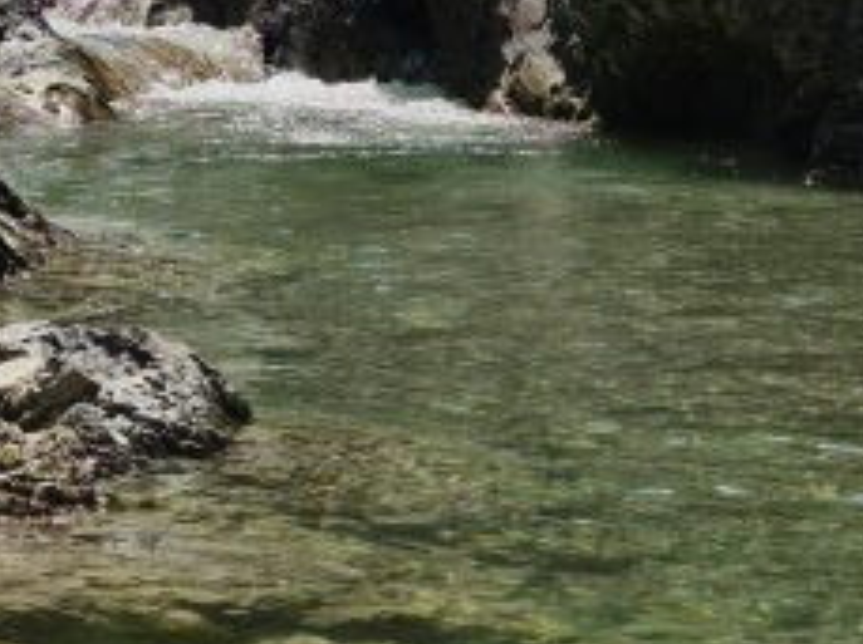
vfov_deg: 10.3
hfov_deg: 17.2
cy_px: -1156
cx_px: -11
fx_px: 2788
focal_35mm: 112
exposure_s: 1/1796
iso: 50
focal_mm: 7
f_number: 1.8
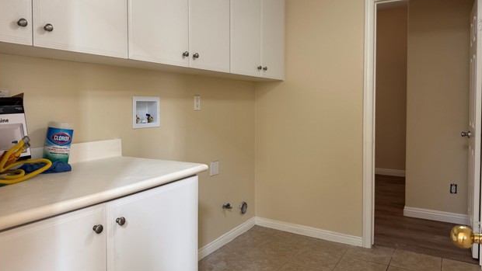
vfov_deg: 42.8
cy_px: 112
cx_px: 242
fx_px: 345
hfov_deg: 69.9
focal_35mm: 27
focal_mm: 6.76
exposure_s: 1/60
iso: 160
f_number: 1.78
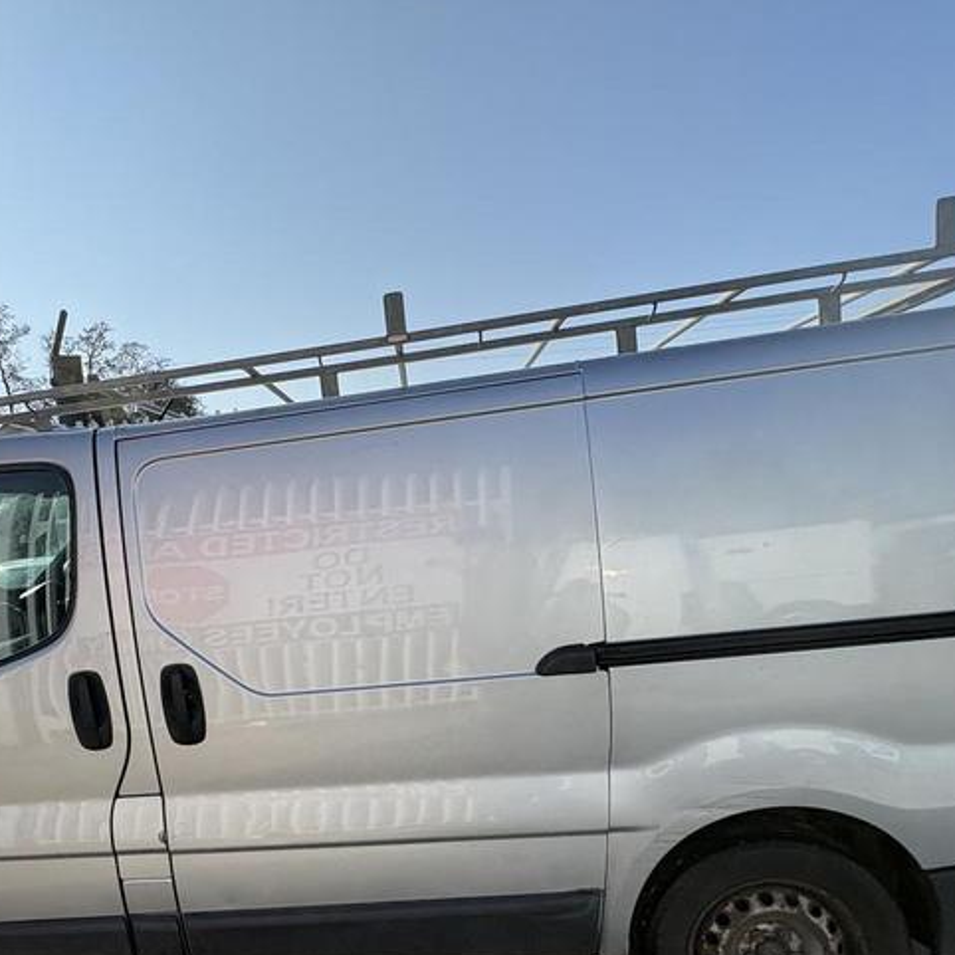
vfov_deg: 65.9
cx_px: 319
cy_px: 616
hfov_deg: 65.5
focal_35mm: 23
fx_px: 718
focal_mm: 2.22
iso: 50
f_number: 2.2
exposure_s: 1/1789
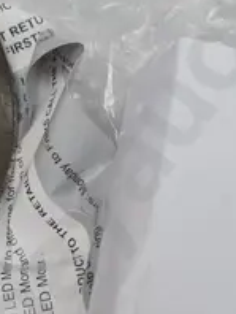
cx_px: 106
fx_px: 1170
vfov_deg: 15.2
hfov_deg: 11.5
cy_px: 206
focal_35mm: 129
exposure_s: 1/120
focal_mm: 7
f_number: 1.8
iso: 64
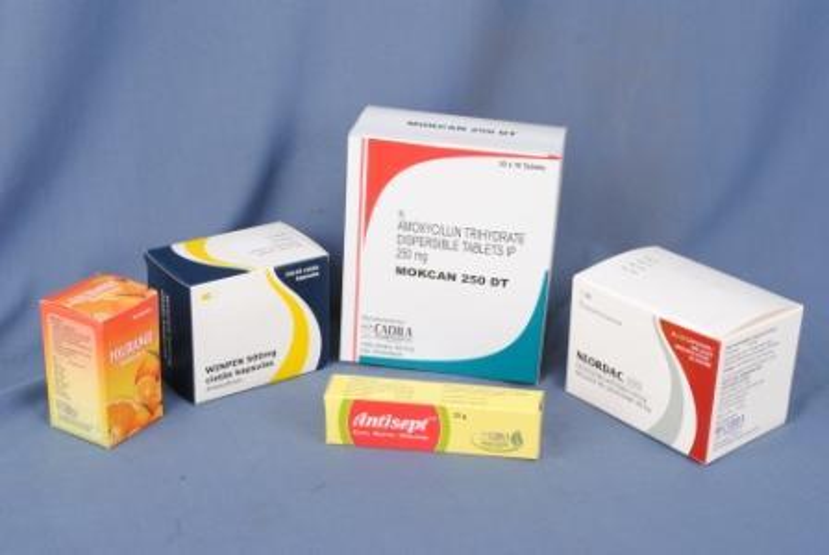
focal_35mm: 60
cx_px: 414
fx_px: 1383
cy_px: 278
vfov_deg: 22.7
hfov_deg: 33.4
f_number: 11
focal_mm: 40
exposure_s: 1/125
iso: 200
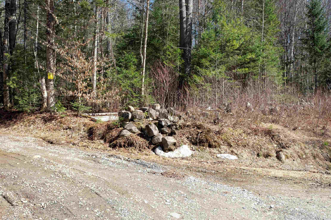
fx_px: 313
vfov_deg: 38.9
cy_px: 110
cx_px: 166
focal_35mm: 34
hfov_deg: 55.8
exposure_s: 1/180
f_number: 6.4
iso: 200
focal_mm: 22.7
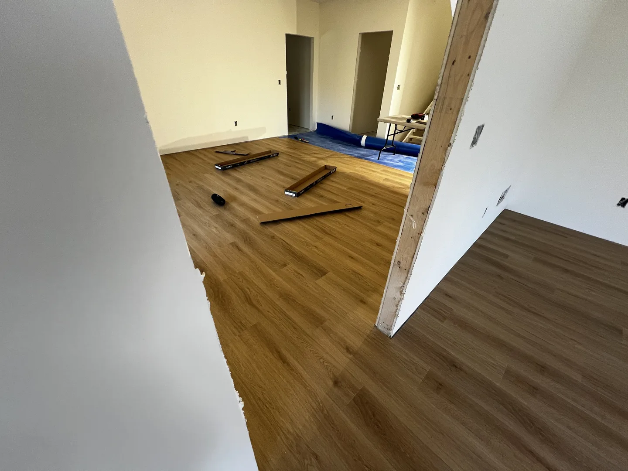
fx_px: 236
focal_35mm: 13
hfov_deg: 106.2
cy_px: 236
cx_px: 314
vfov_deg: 89.9
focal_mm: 1.57
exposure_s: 1/60
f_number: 1.8
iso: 160
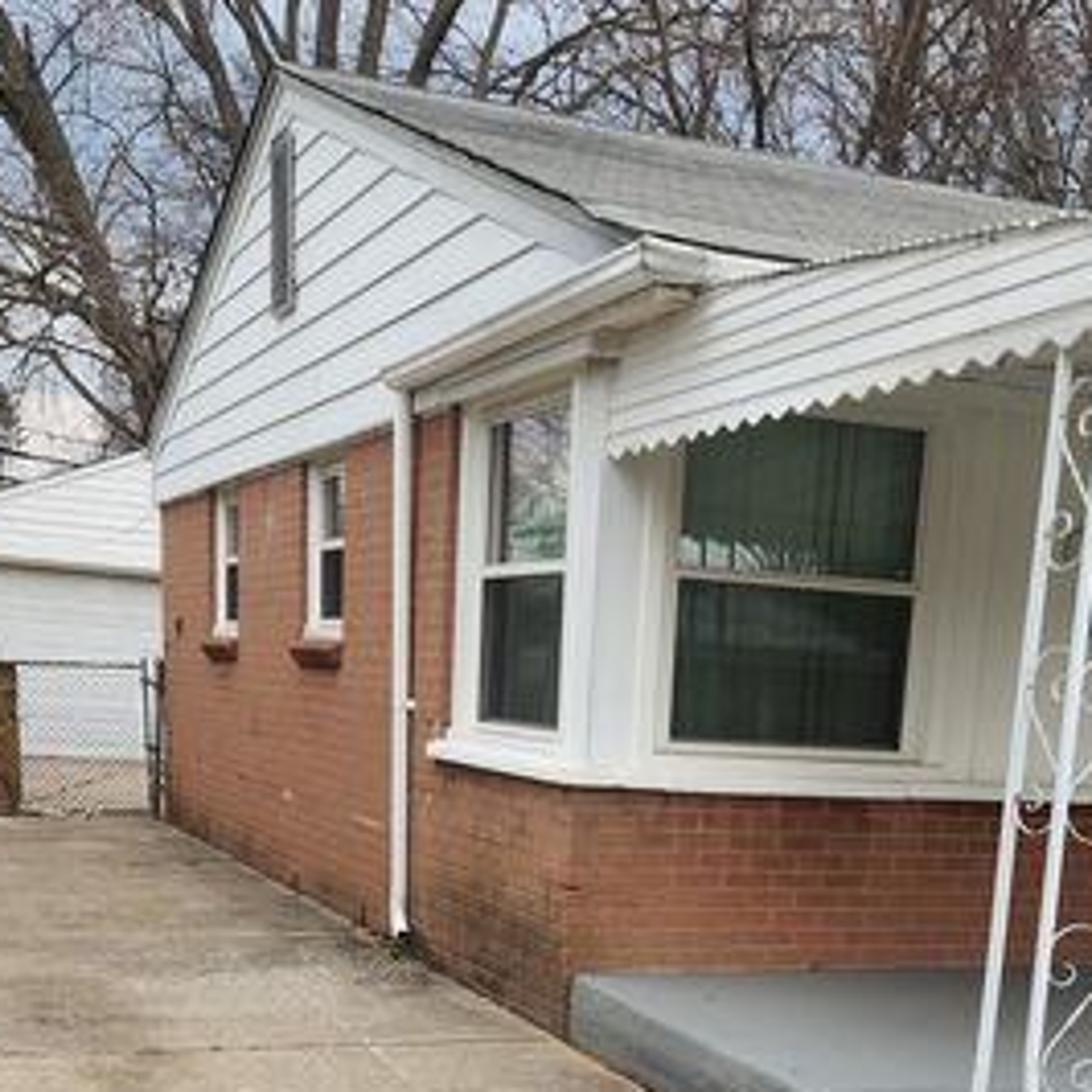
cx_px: 640
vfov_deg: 30.8
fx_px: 1820
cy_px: 1106
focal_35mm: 51
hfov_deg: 33.3
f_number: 1.8
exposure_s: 1/255
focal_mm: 5.4
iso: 20
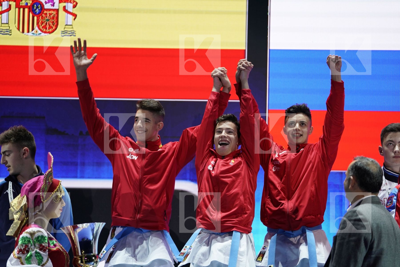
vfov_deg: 9.6
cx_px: 200
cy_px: 134
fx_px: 1589
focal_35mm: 143
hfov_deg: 14.3
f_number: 2.8
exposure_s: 1/250
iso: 500
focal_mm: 143
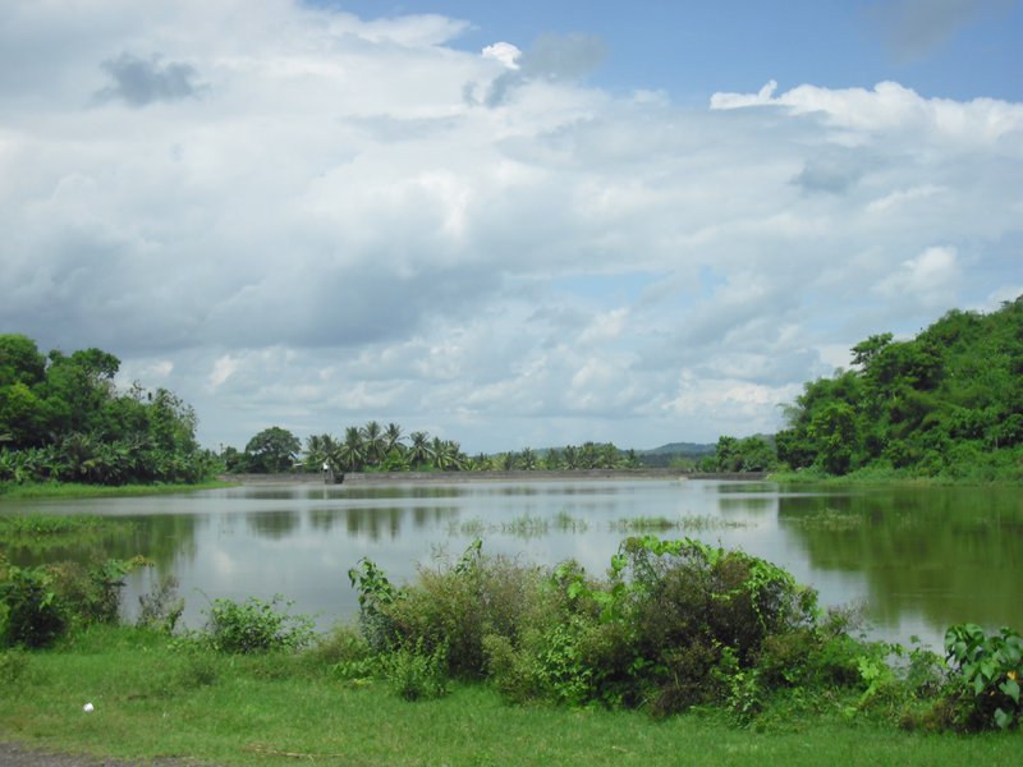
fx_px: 1625
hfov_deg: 34.9
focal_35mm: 55
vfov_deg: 26.6
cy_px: 384
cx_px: 512
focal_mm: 9
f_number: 9.7
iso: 100
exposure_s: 1/250
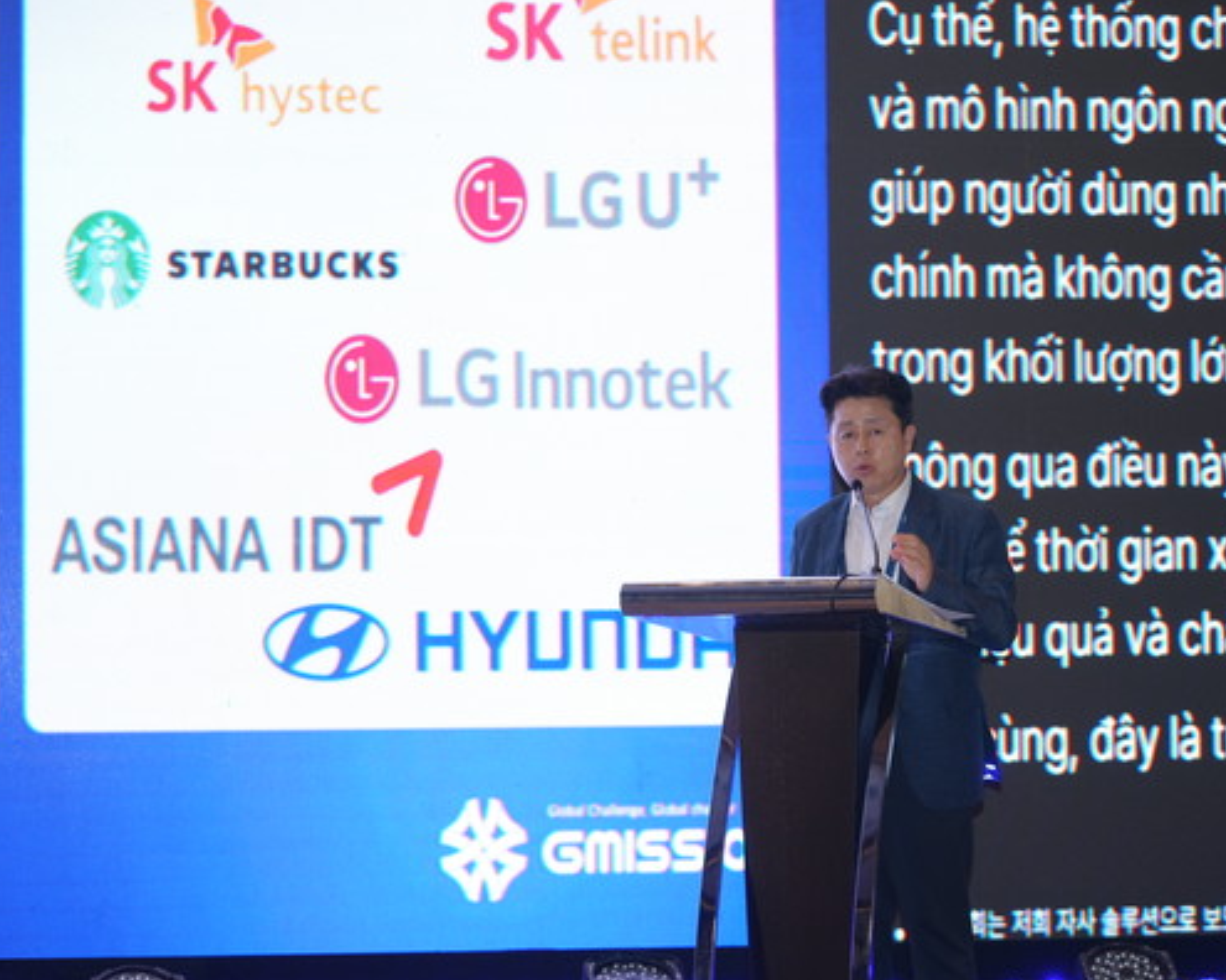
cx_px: 637
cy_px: 490
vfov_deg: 14.4
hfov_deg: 17.9
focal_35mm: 107
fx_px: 3882
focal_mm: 94
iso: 400
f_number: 3.2
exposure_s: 1/160
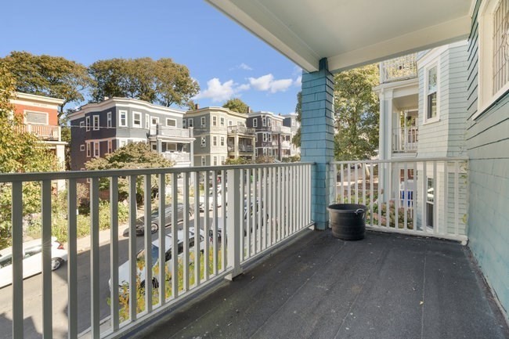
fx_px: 226
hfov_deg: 96.8
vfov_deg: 73.7
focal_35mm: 16
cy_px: 170
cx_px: 254
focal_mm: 16
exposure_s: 1/30
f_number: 8
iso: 200
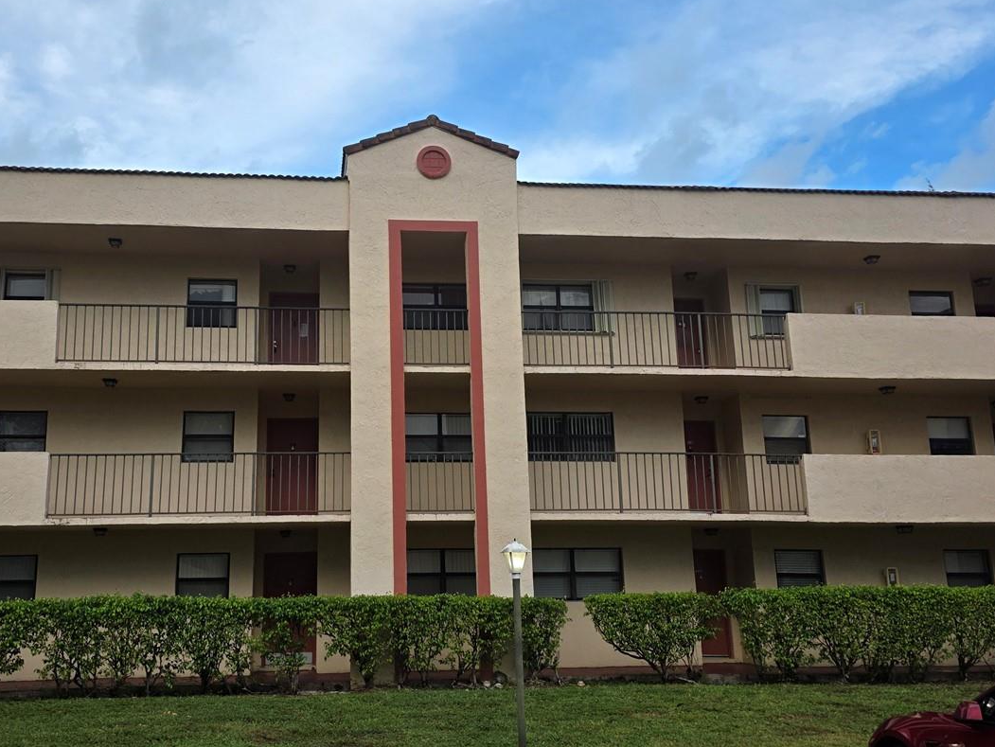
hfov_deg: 52.3
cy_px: 363
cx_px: 403
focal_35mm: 35
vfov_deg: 40.7
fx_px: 1006
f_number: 1.7
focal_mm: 6.3
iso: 32
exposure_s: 1/359
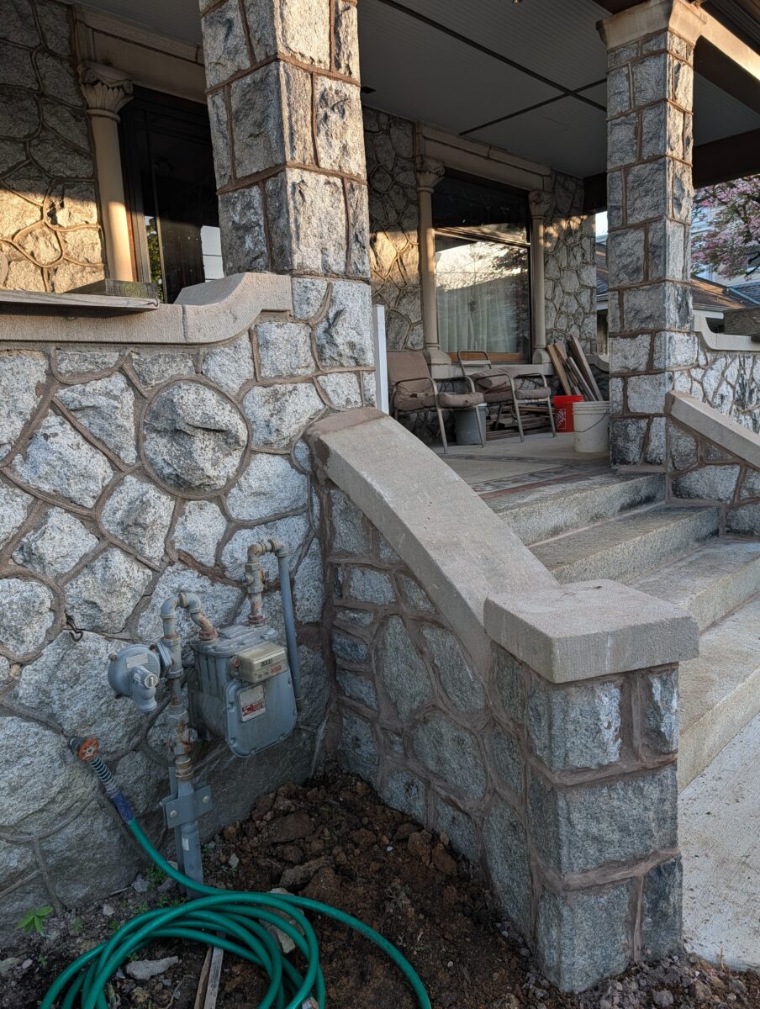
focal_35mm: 24
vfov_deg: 71.5
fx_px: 701
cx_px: 380
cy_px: 504
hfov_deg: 57.0
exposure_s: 1/253
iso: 28
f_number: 1.68
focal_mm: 6.9
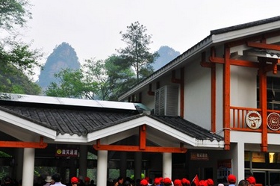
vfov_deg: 22.5
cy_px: 123
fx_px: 466
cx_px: 172
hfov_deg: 33.3
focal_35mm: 60
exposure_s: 1/125
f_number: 11
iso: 200
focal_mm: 30
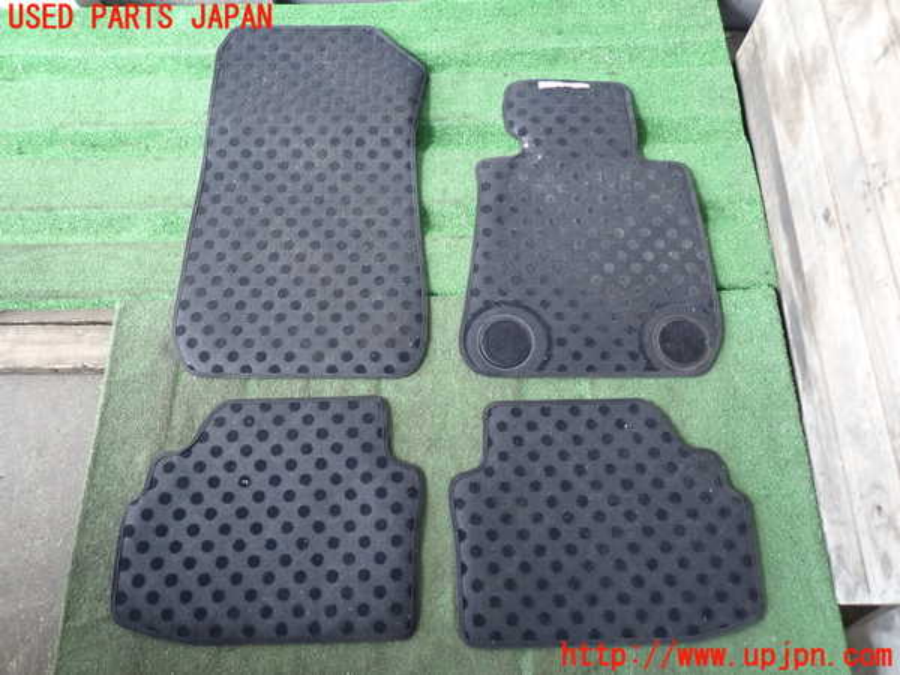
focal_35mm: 25
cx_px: 450
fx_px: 650
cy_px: 338
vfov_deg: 54.9
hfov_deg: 69.4
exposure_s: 1/30
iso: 320
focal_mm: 4.5
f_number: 2
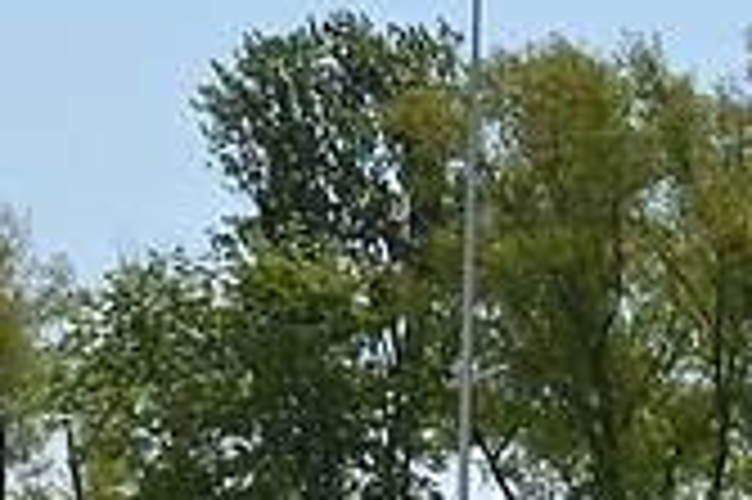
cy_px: 1000
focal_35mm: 251
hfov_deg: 8.1
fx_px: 5246
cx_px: -221
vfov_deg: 5.3
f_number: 8
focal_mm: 35
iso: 100
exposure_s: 1/320
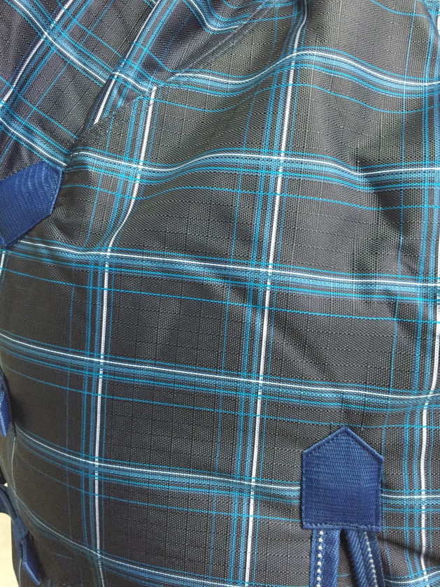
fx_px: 492
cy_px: 294
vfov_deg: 61.7
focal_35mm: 29
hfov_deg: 48.2
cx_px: 220
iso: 250
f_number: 2.2
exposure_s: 1/33
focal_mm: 4.15
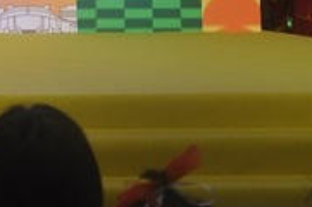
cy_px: -218
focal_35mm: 159
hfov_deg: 11.5
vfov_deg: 8.2
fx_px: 1376
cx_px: -328
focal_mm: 24
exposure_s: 1/80
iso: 400
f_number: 4.5
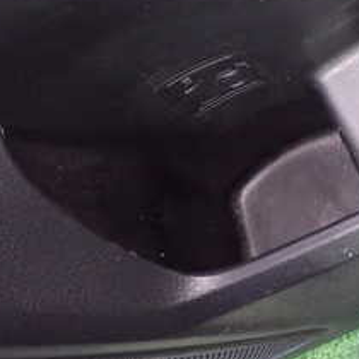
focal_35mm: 63
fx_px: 739
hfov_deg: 23.6
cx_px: 486
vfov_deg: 26.6
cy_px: 58
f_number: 2
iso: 800
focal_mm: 4.5
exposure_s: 1/20
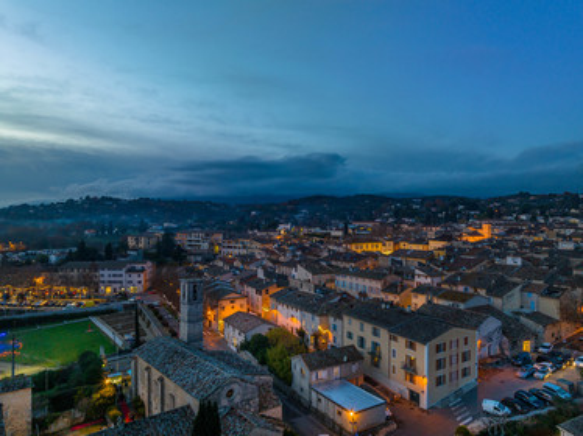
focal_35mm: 24
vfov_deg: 56.8
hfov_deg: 71.6
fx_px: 404
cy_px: 218
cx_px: 292
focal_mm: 12.3
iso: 100
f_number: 8
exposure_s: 1/1.67
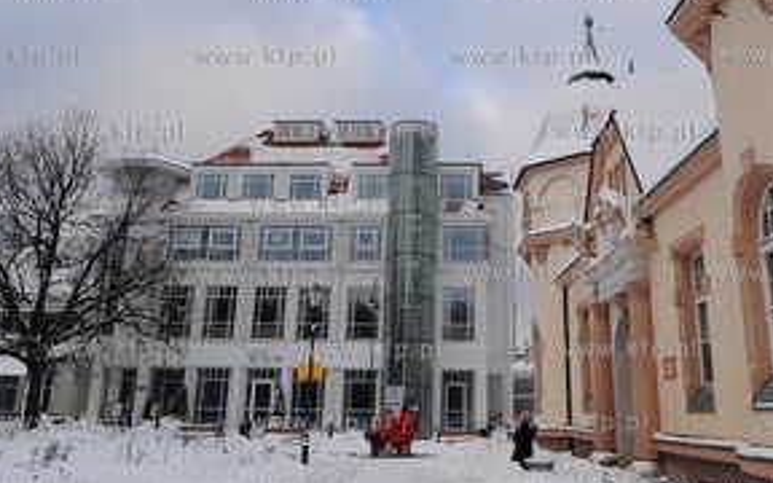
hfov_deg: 56.3
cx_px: 464
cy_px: 166
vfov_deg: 36.9
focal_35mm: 34
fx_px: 716
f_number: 10
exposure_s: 1/400
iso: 400
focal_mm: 24
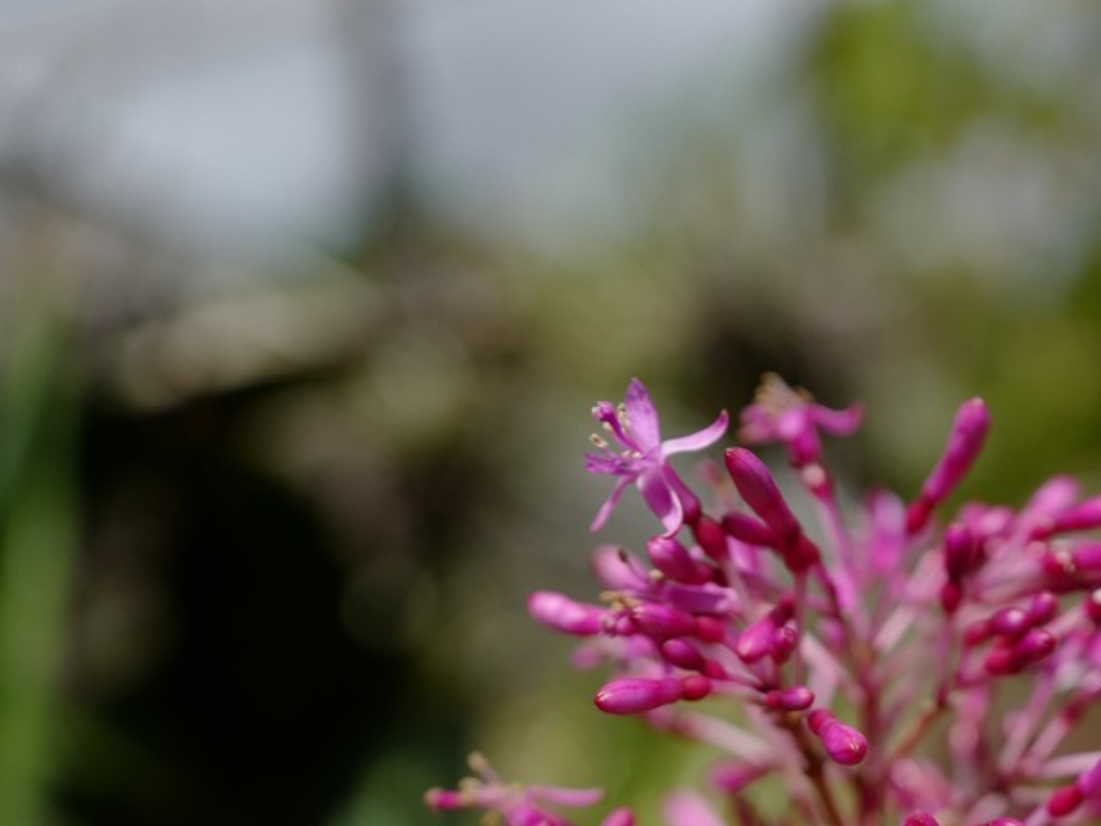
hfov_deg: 29.0
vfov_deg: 19.8
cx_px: 815
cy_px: 1168
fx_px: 2099
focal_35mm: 66
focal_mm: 28
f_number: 2.8
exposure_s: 1/8000
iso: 400
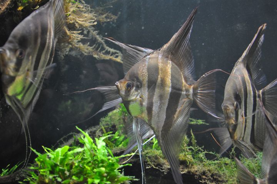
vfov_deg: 23.7
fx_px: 438
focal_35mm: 57
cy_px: 92
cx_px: 138
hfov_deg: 35.1
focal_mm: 38
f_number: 4.5
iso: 1600
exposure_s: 1/30
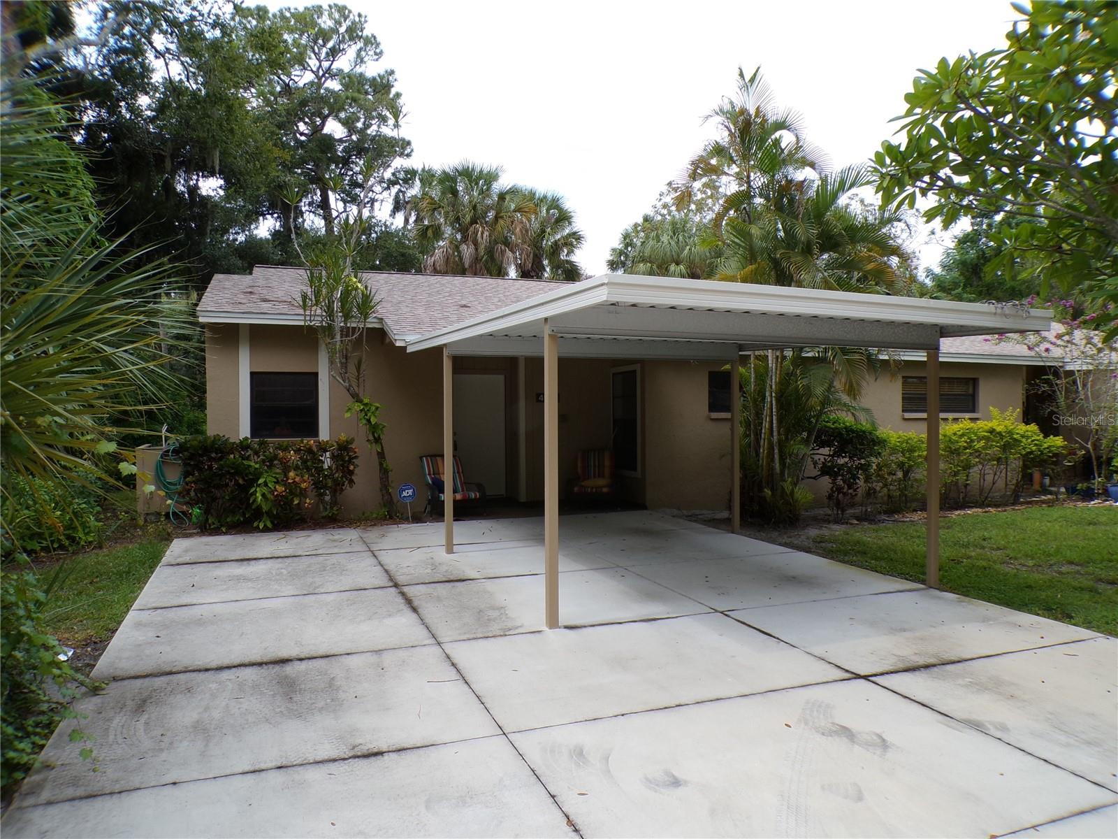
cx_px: 559
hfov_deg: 71.6
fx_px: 775
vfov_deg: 56.8
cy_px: 420
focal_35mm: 24
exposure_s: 1/280
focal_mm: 4.3
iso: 100
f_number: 4.4
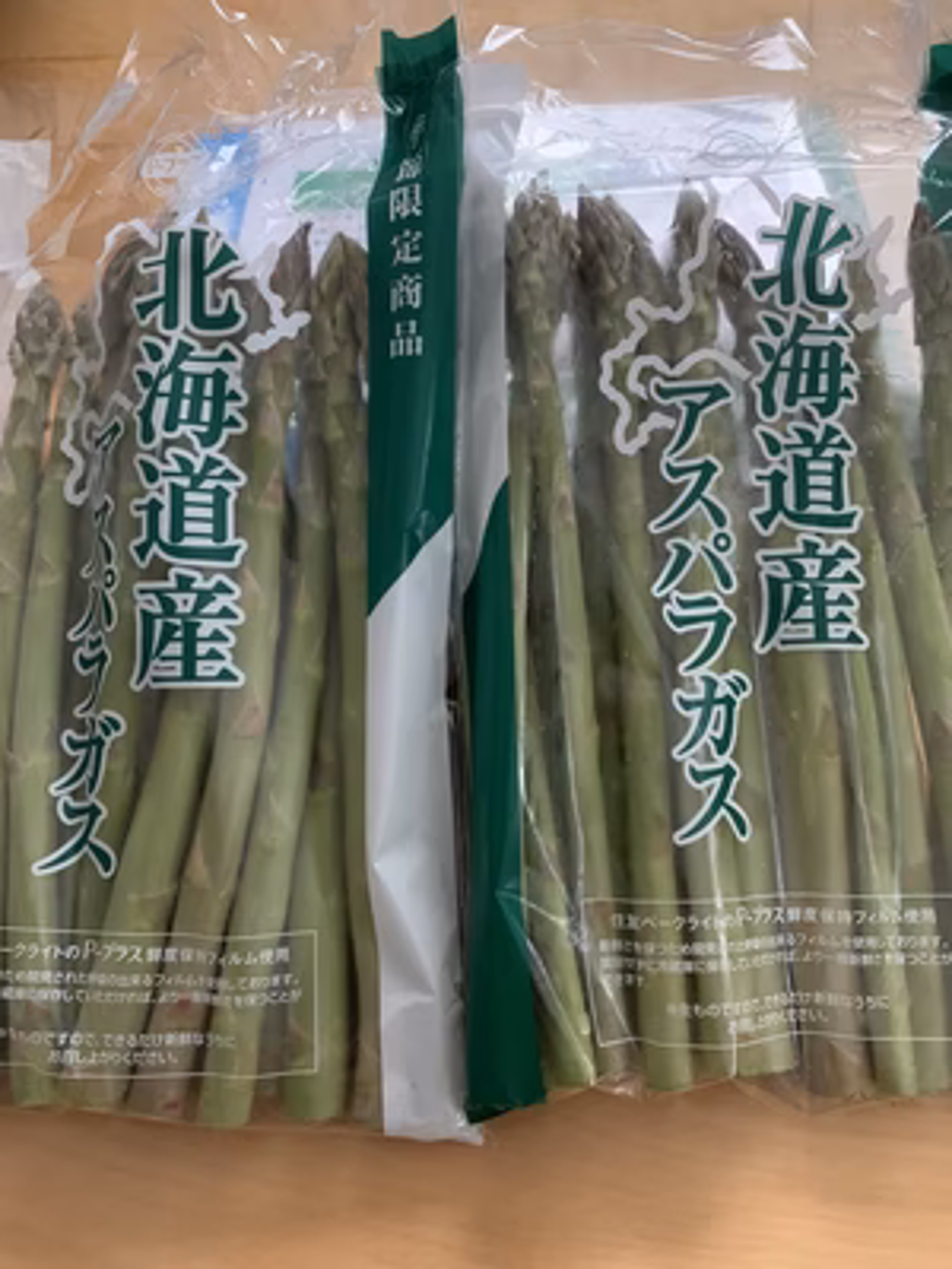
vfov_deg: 67.3
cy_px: 634
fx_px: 953
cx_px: 476
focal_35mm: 26
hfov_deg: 53.1
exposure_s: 1/30
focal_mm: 4.25
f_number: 1.8
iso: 640
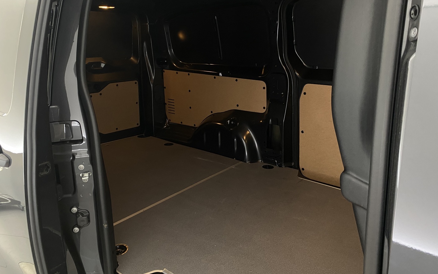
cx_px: 219
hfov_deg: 66.5
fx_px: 334
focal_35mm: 28
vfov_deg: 44.4
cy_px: 115
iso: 500
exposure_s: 1/25
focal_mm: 4.25
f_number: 1.8
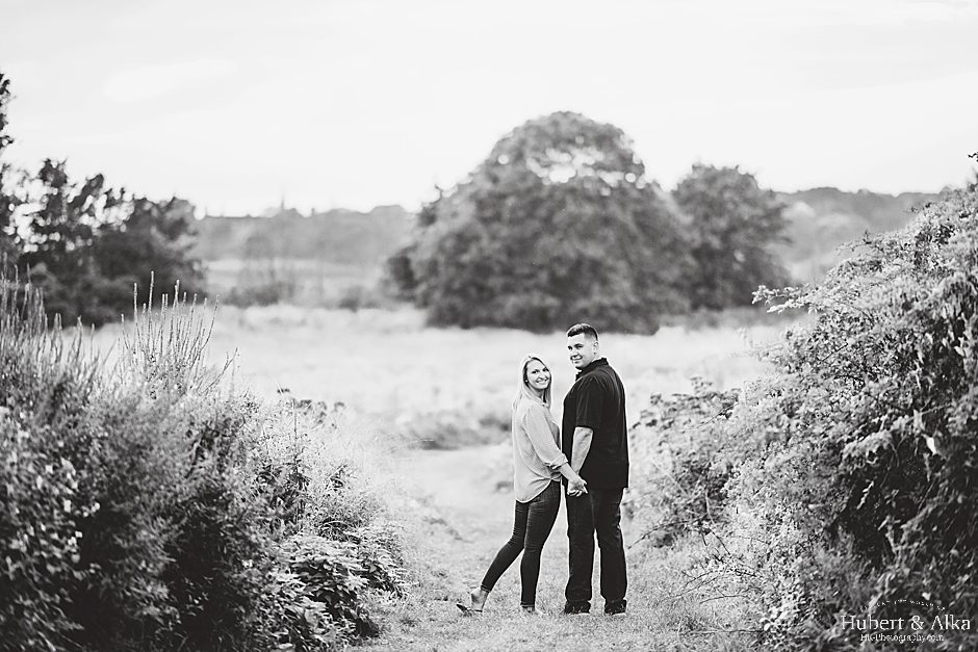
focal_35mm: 105
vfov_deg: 13.0
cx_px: 489
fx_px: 2853
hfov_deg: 19.5
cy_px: 326
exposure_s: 1/2500
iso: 500
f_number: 1.4
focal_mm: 105
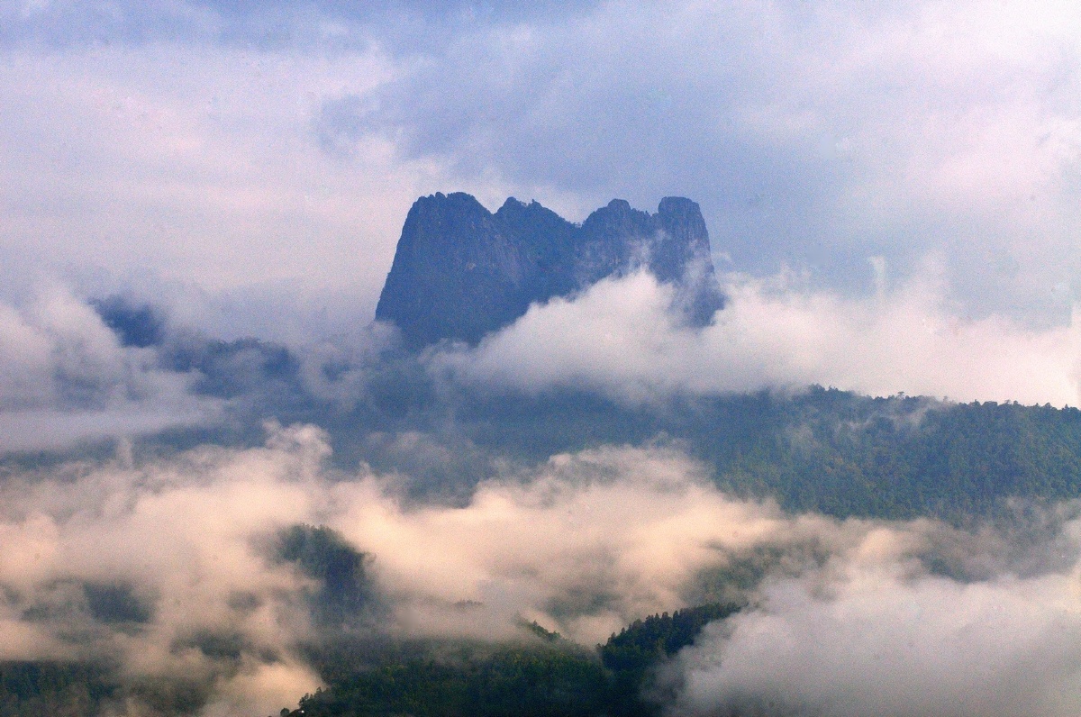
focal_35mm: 120
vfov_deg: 11.4
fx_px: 3598
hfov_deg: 17.1
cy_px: 358
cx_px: 540
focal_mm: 80
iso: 200
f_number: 22
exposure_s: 1/160
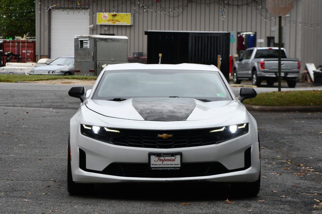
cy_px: 107
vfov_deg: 8.2
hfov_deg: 12.2
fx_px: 1502
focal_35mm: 168
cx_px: 161
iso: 200
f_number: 8
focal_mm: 112
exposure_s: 1/250
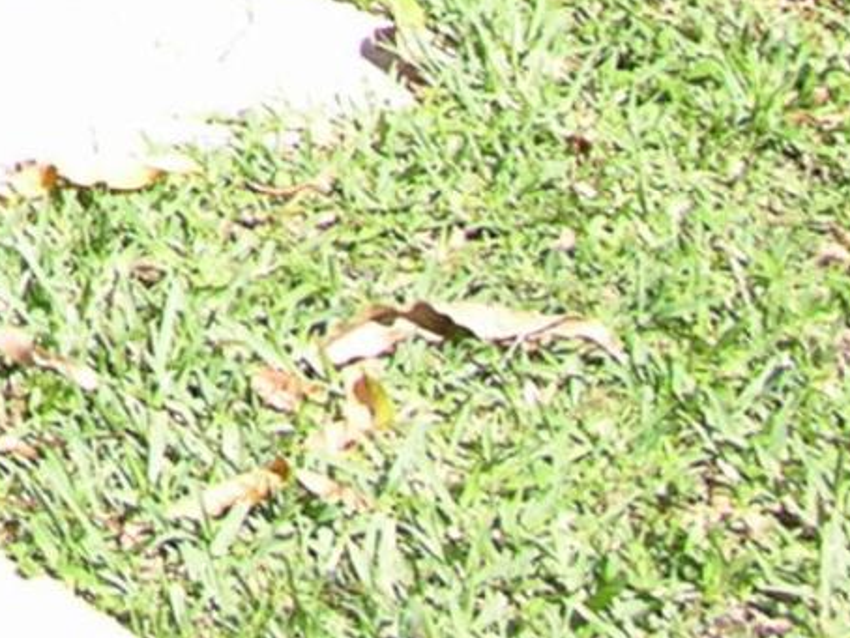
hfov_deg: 8.0
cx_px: -1402
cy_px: -1381
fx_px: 5454
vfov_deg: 6.1
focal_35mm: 222
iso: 50
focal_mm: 8.9
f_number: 4.5
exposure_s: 1/136
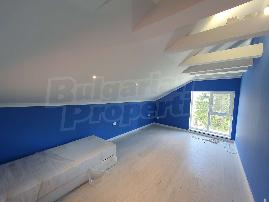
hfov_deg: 106.2
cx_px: 134
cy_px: 101
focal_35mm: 13
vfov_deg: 89.9
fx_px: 101
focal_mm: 1.8
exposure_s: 1/50
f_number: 2.2
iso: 50
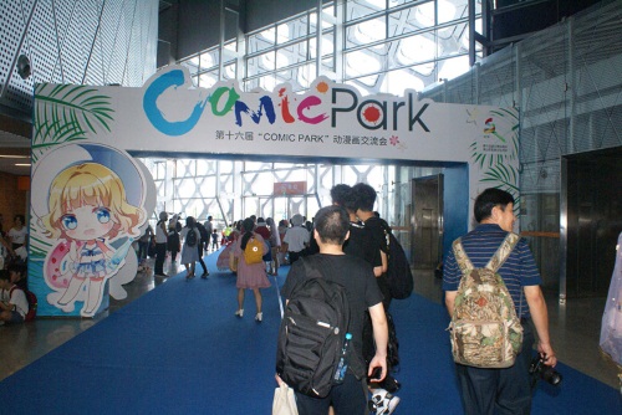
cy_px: 208
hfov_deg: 61.9
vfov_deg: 43.7
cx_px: 311
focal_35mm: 30
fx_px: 519
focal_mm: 20
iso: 1600
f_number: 5.6
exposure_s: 1/125
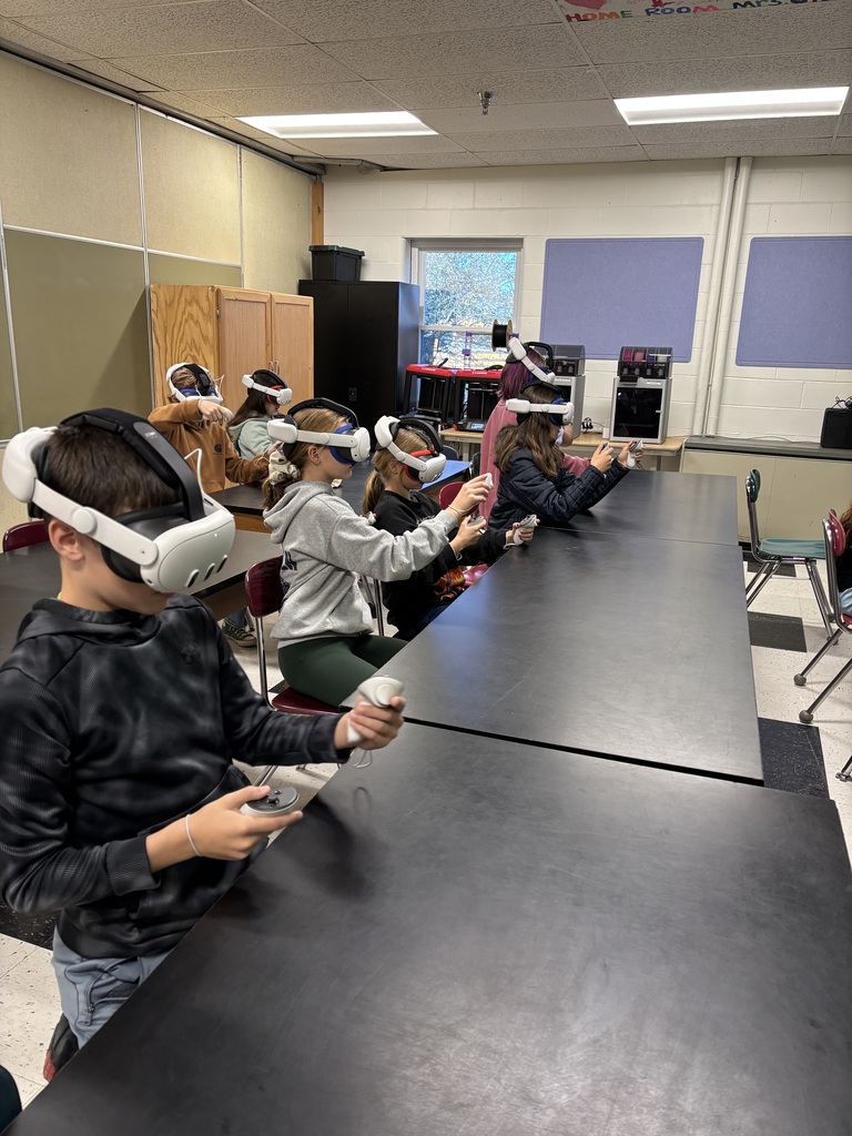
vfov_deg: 67.3
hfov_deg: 53.1
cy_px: 568
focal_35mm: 26
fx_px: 853
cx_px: 426
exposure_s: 1/73
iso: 125
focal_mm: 5.96
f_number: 1.6
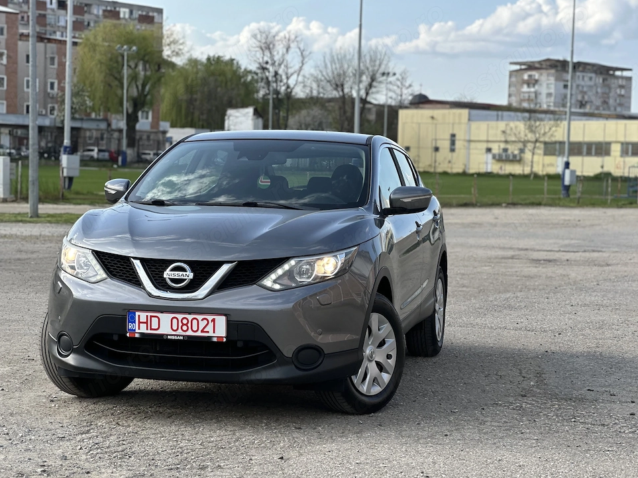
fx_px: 1474
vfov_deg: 18.4
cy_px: 241
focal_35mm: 80
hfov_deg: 24.4
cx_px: 313
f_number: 2.8
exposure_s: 1/244
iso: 25
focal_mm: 9
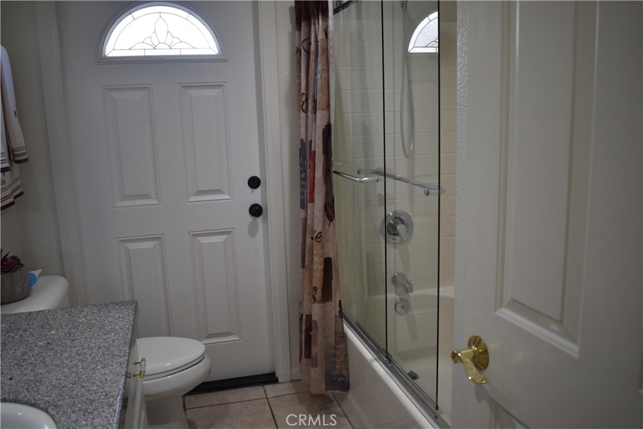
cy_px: 214
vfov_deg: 43.6
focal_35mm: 30
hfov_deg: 61.9
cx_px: 322
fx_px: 536
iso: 400
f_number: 4.5
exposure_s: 1/80
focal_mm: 20
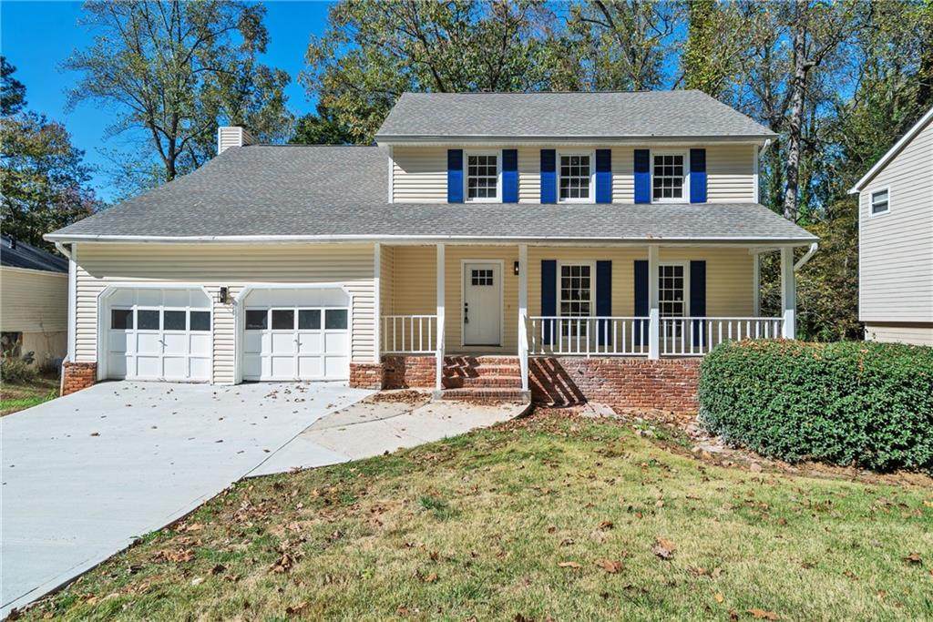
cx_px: 466
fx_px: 518
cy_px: 311
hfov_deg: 84.0
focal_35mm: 20
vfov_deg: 61.9
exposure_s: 1/160
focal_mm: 20
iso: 50
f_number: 8
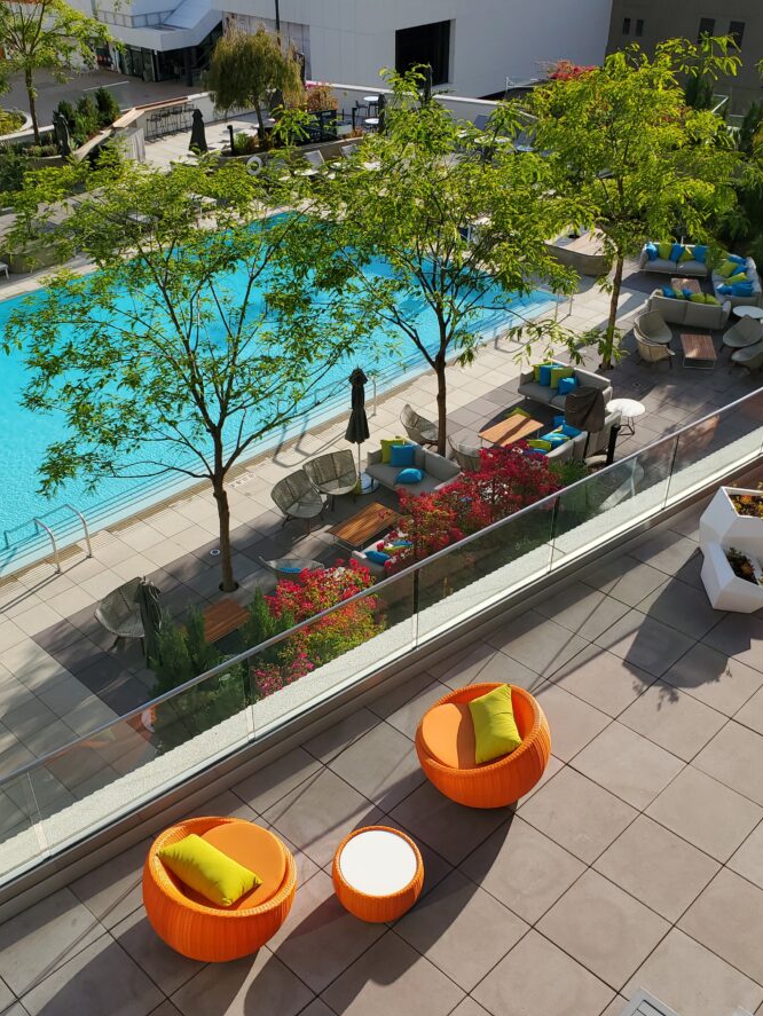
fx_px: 881
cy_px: 531
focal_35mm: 30
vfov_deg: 59.9
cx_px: 329
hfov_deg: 46.7
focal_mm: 4.3
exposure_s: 1/1102
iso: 50
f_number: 2.4
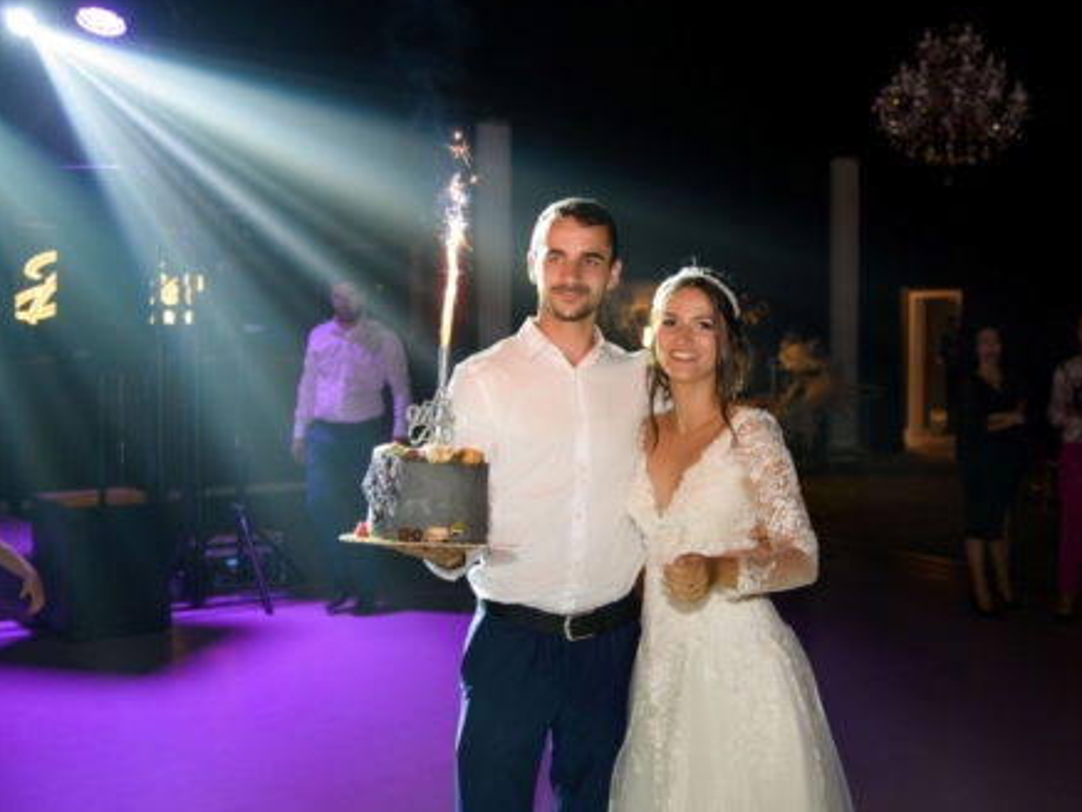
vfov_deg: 32.9
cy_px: 401
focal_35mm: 44
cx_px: 577
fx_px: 1376
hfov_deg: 42.9
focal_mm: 40
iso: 1600
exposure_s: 1/180
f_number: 3.3
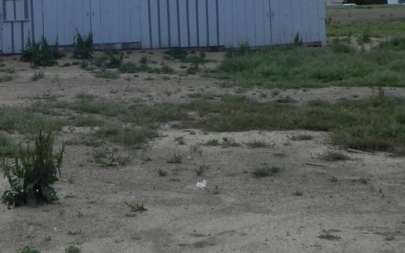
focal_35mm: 91
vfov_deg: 13.9
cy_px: -66
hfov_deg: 22.6
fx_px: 1005
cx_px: 96
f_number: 8
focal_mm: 6.6
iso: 160
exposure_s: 1/600
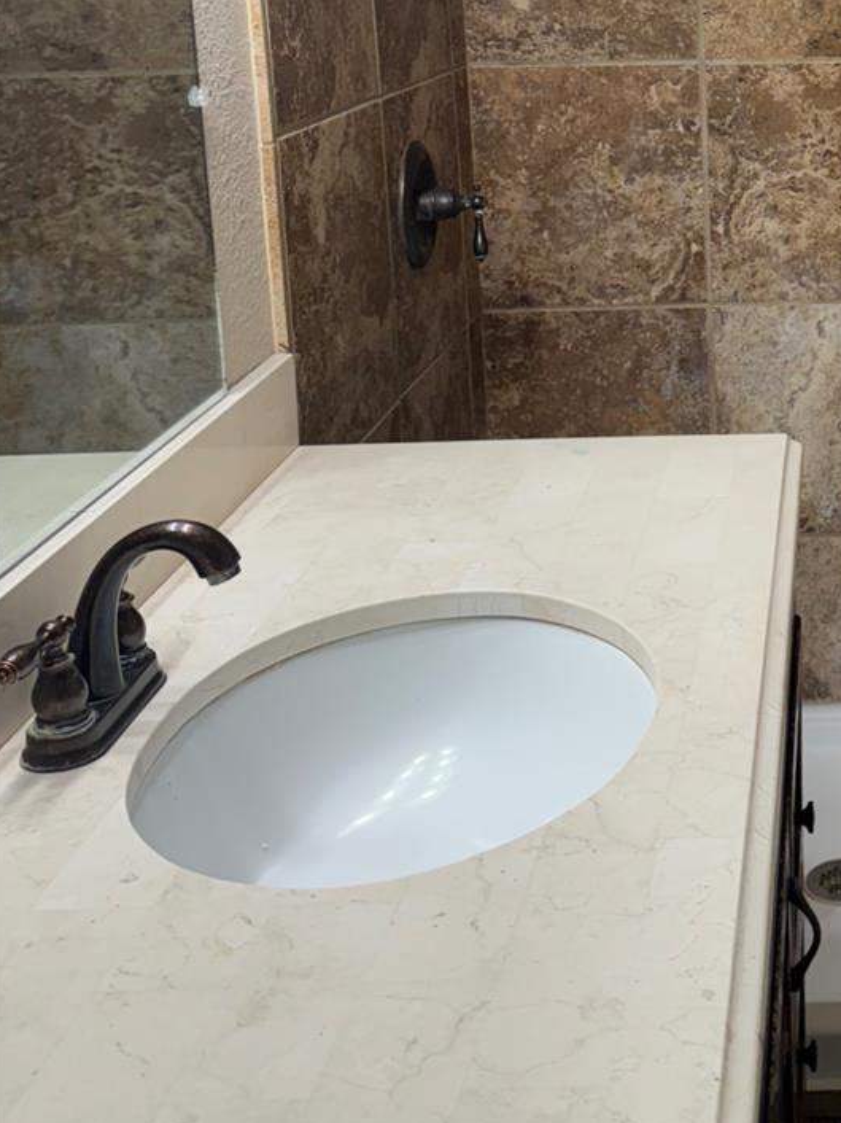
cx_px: 886
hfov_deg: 26.6
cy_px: 199
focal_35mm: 51
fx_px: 1653
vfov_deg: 36.0
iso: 100
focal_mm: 6.76
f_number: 1.78
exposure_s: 1/120
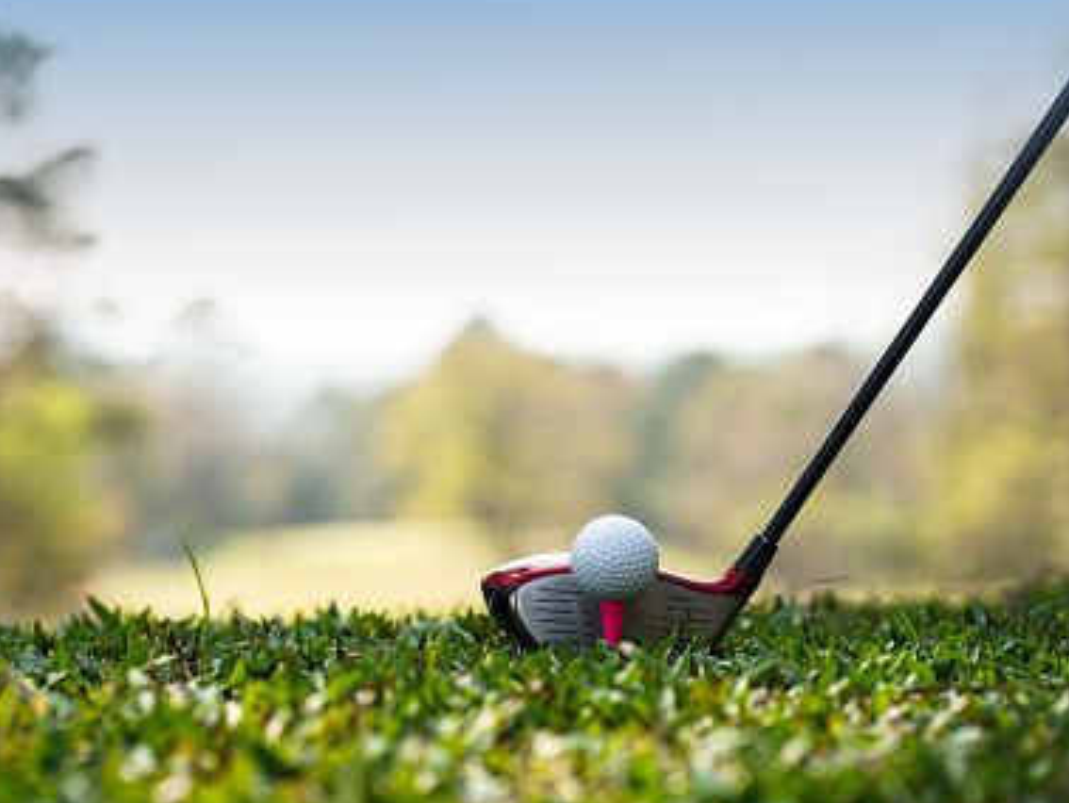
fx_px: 3399
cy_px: 346
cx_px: 369
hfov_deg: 17.8
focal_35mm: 110
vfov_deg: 13.5
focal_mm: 85
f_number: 4
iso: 100
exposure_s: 1/320
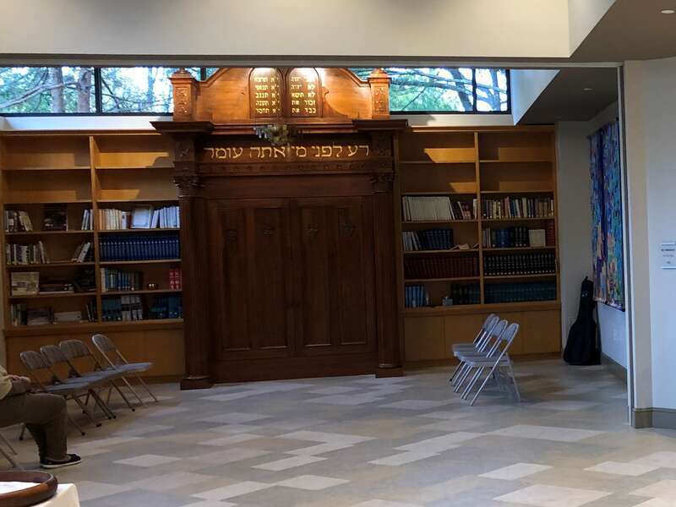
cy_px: 254
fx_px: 547
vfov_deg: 49.7
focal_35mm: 28
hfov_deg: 63.4
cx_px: 338
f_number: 1.8
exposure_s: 1/17
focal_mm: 3.99
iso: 40
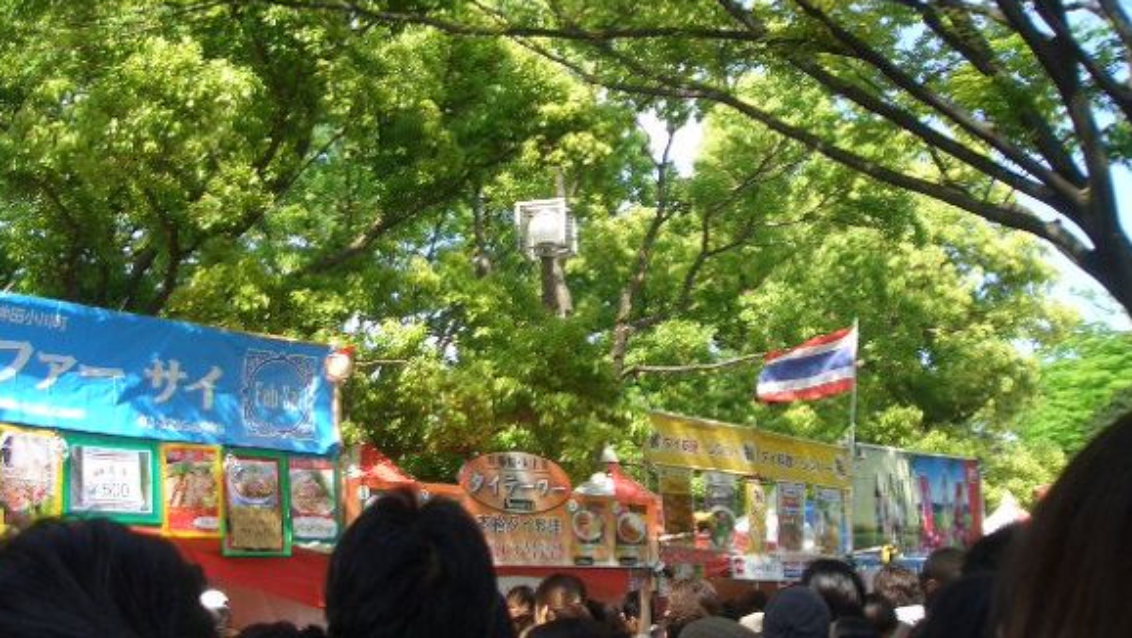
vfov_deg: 27.1
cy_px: 271
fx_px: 1321
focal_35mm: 44
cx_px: 524
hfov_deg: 46.4
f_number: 4
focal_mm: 4.8
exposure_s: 1/160
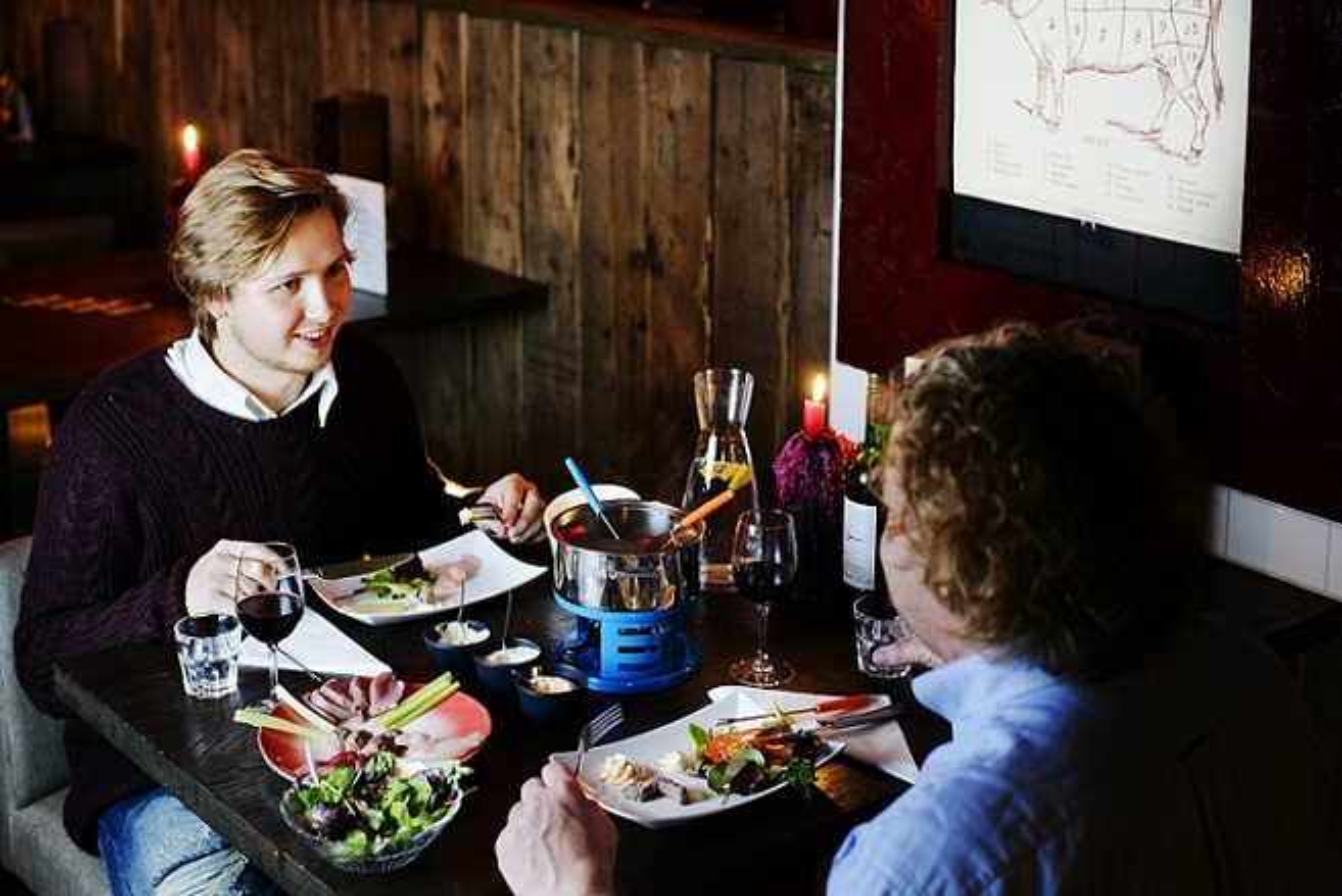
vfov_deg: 27.0
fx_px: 1865
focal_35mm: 50
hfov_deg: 39.6
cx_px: 671
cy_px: 448
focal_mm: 50
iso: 800
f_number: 2.8
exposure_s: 1/50
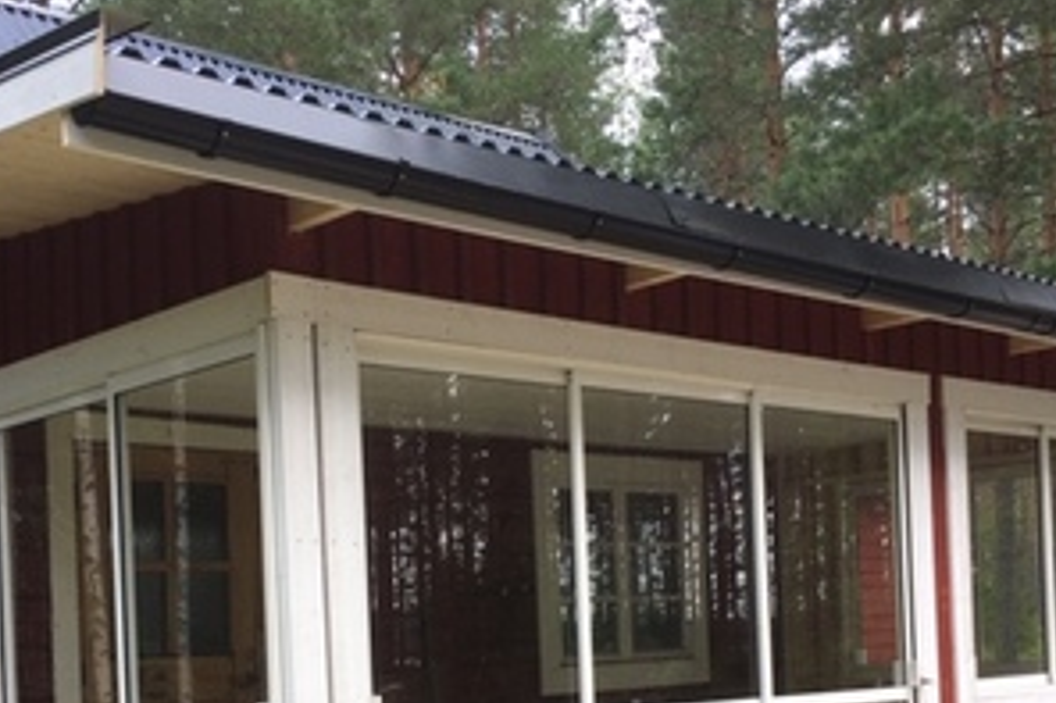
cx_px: 446
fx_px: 1495
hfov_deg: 38.8
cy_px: 641
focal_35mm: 51
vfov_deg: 25.6
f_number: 2.2
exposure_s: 1/256
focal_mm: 4.15
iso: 25
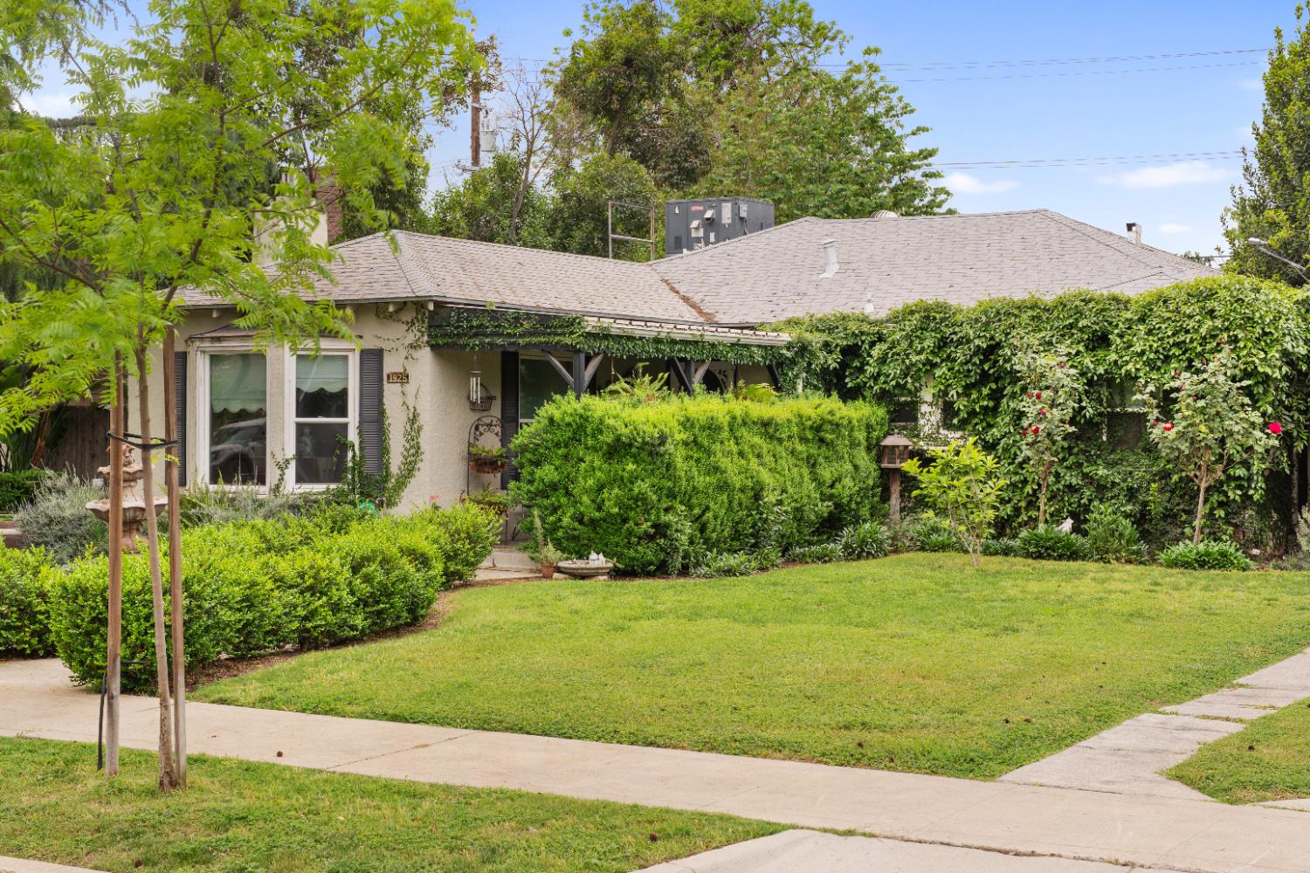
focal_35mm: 50
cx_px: 655
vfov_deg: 27.1
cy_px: 436
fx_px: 1812
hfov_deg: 39.7
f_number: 9
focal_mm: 33.2
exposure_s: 1/40
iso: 100
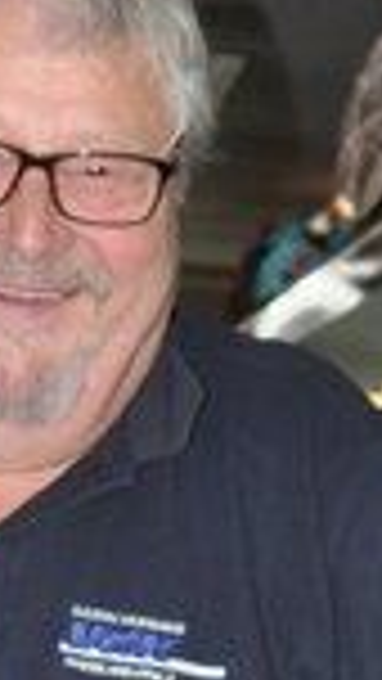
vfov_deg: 10.6
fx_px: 3617
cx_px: -184
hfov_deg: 6.0
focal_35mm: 201
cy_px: 678
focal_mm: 42
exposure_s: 1/60
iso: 800
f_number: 4
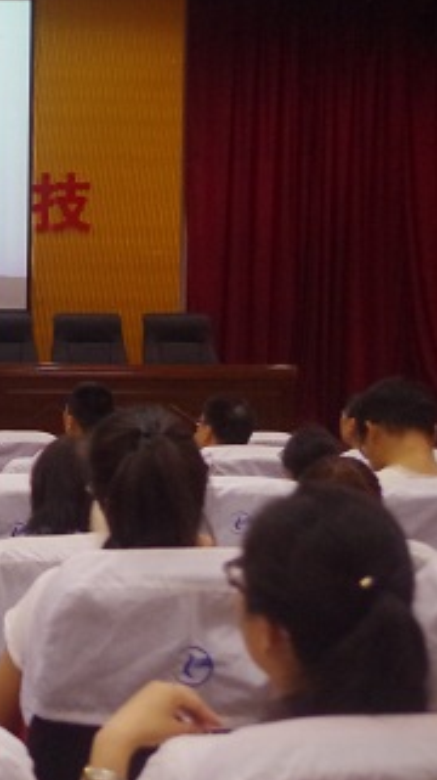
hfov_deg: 14.7
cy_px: 361
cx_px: -226
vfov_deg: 27.9
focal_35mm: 76
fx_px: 1569
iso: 3200
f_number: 4.5
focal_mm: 28.13
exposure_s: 1/60
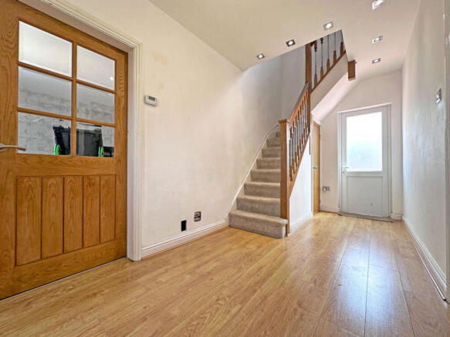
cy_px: 168
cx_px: 225
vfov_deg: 85.7
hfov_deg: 102.1
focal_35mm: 14
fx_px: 182
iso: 64
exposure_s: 1/100
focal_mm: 2.22
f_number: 2.2
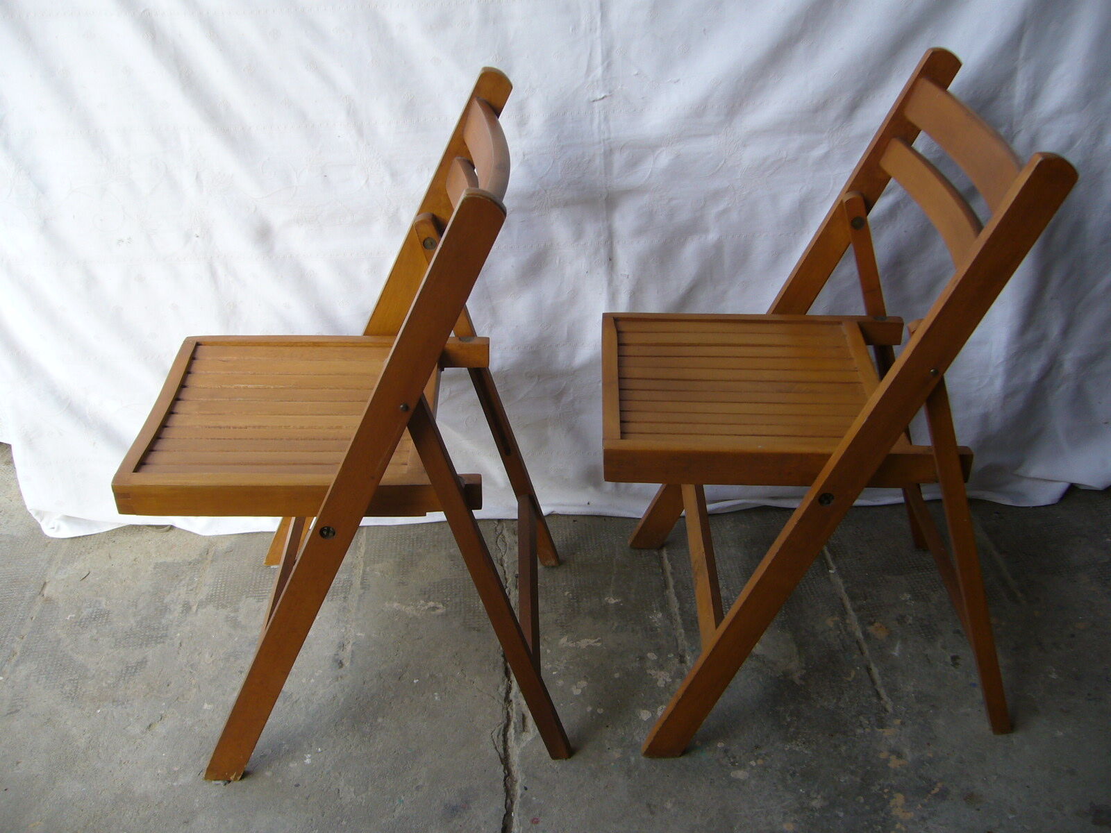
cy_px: 416
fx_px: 1123
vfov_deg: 40.7
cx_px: 556
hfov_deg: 52.6
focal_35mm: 35
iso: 80
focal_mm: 5.8
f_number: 2.8
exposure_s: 1/60
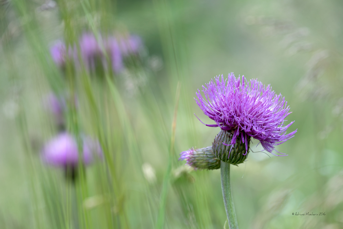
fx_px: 1000
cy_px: 114
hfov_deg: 19.5
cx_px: 172
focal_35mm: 105
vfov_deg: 13.0
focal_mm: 105
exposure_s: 1/40
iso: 100
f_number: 10
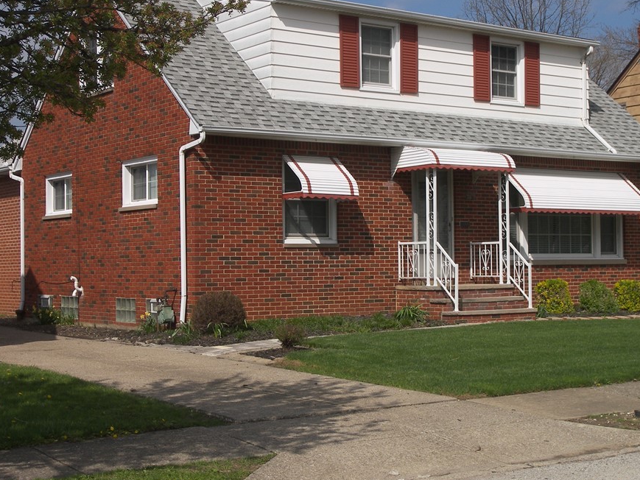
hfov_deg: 29.4
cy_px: 219
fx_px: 1220
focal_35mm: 66
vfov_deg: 22.3
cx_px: 359
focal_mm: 11.8
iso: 50
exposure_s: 1/1250
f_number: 3.6
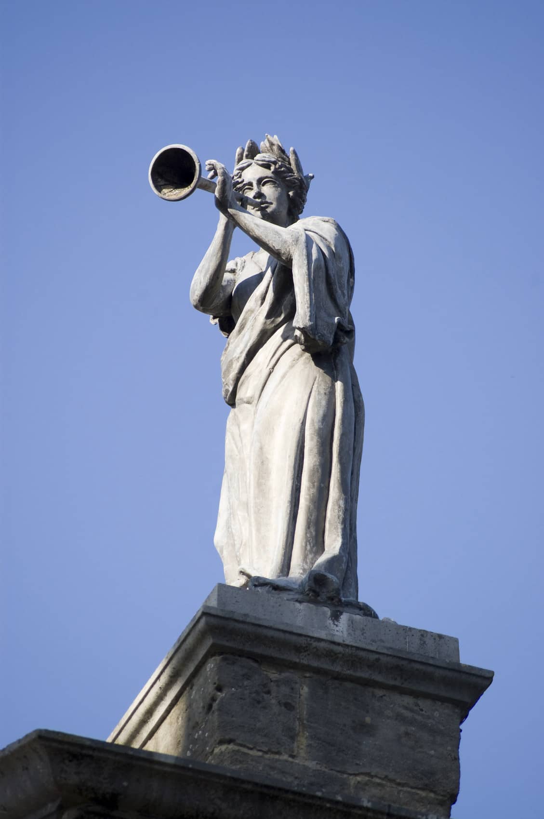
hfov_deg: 4.6
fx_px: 6815
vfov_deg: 6.9
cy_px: 410
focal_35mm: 300
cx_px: 272
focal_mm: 200
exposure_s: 1/400
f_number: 5.6
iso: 200
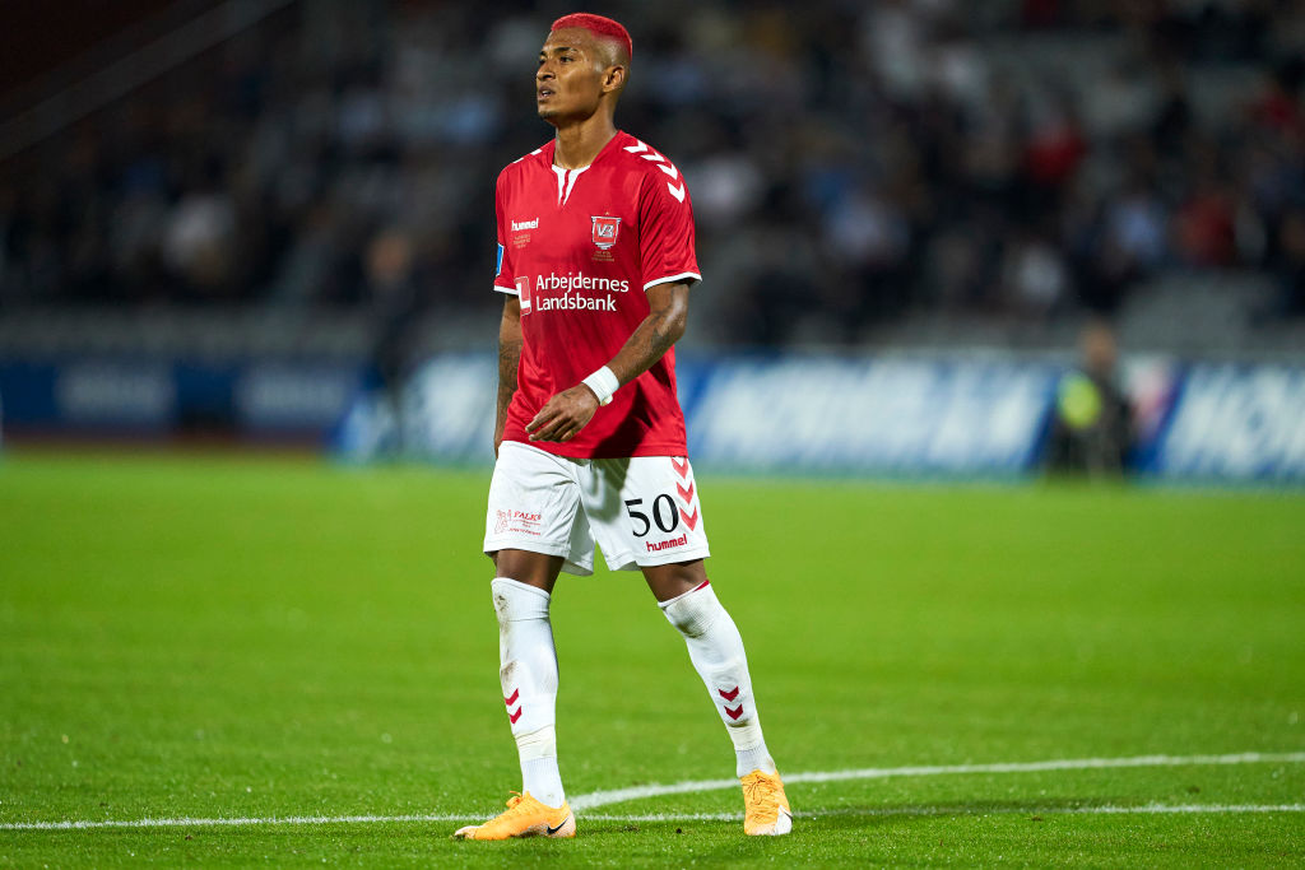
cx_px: 652
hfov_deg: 5.2
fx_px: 14501
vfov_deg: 3.4
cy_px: 435
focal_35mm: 400
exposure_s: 1/1600
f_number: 2.8
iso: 3200
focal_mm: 400
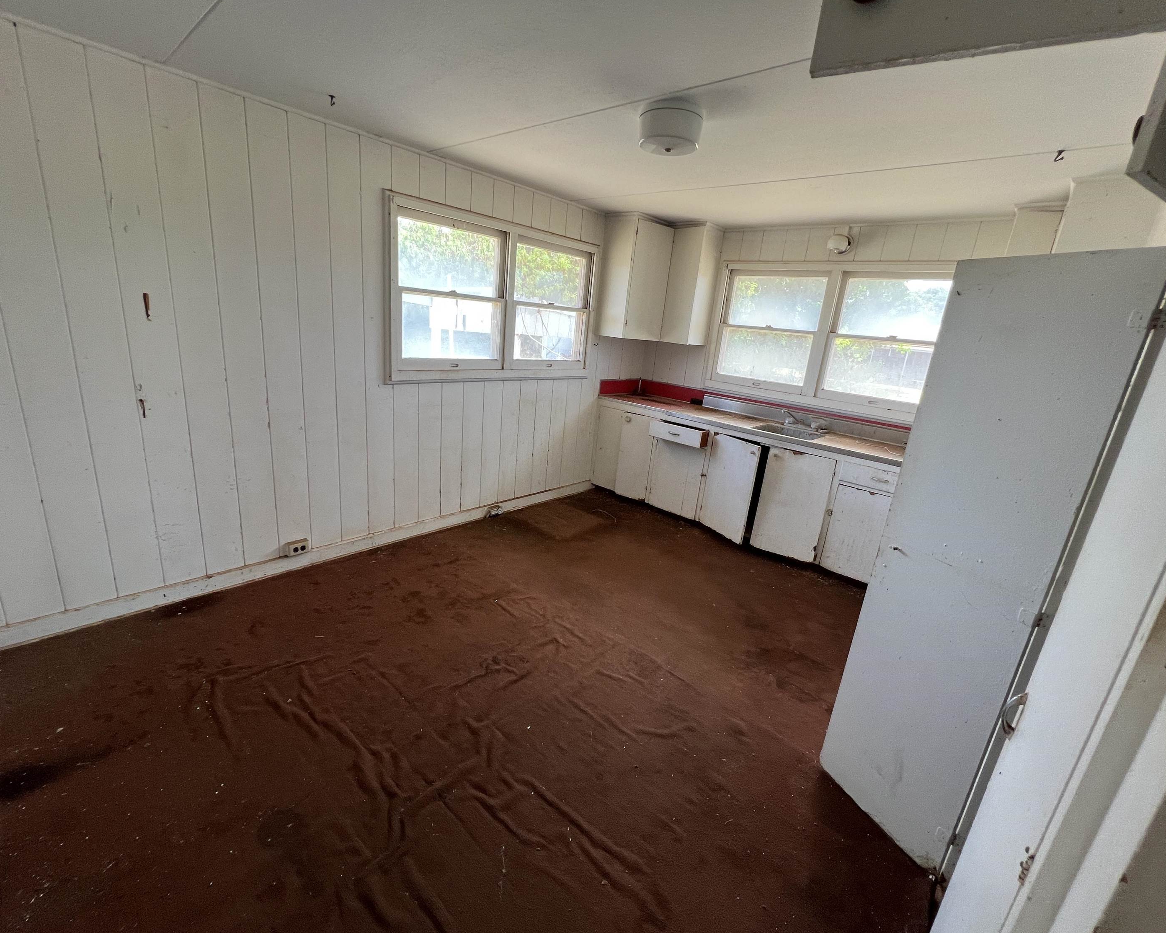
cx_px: 581
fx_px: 483
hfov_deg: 100.7
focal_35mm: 14
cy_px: 473
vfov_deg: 88.0
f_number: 1.8
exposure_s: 1/99
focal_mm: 1.57
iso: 100
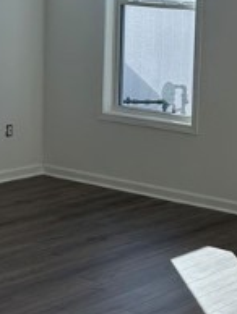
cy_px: 89
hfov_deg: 15.0
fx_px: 865
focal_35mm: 95
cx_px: 297
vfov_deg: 20.5
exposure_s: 1/962
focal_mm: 6.86
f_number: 1.78
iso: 80
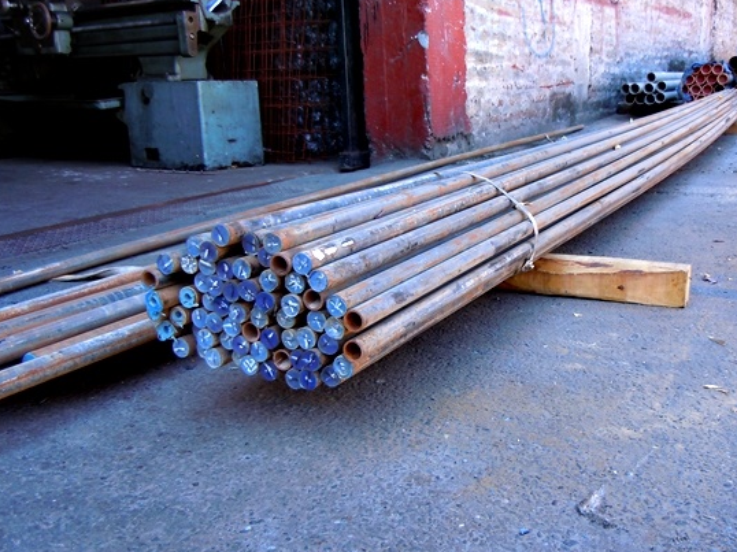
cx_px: 445
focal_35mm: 37
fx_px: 787
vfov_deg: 38.6
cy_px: 287
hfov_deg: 49.8
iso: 100
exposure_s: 1/60
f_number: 3.5
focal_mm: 5.4
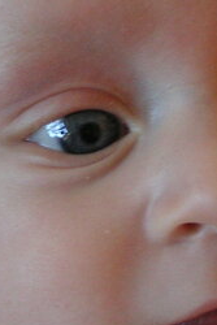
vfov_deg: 16.6
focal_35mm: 123
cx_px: 70
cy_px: 99
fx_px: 1111
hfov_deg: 11.1
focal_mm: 6.1
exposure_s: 1/20
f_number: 2.8
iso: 100
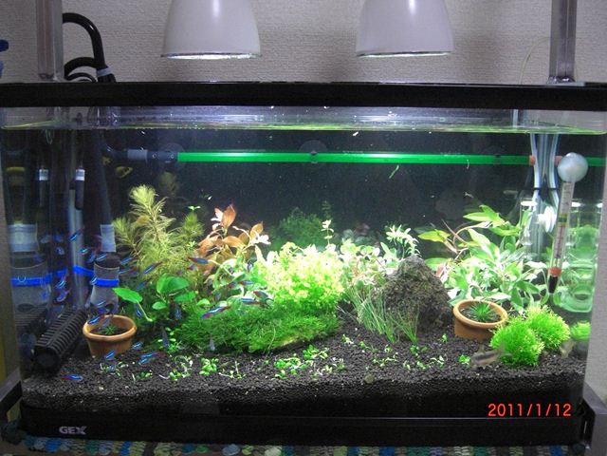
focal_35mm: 38
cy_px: 228
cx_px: 304
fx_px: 666
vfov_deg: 37.7
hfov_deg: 49.0
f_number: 2.8
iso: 800
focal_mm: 7.9
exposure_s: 1/100
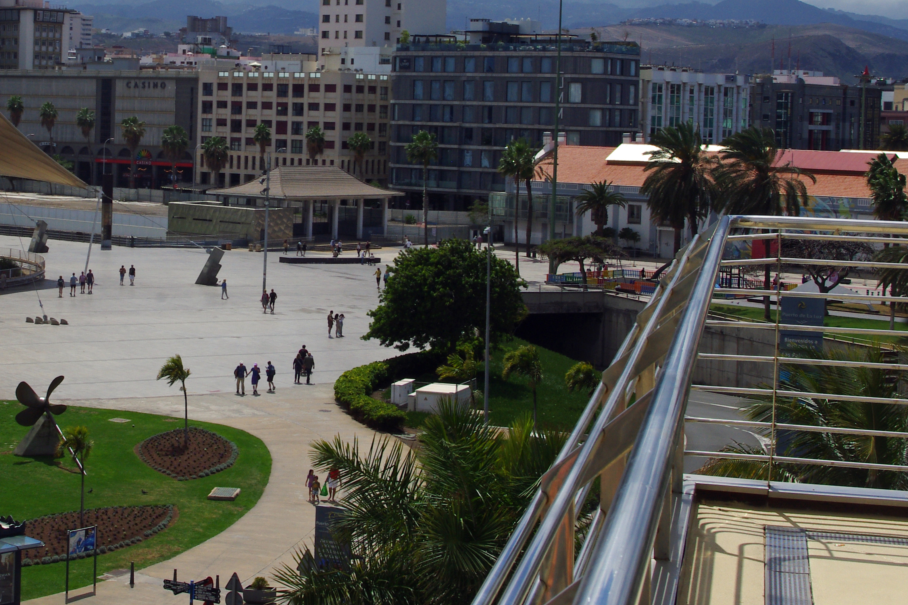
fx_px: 1841
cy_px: 183
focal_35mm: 73
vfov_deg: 18.6
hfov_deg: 27.2
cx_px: 184
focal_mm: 26.25
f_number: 14
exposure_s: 1/400
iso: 200
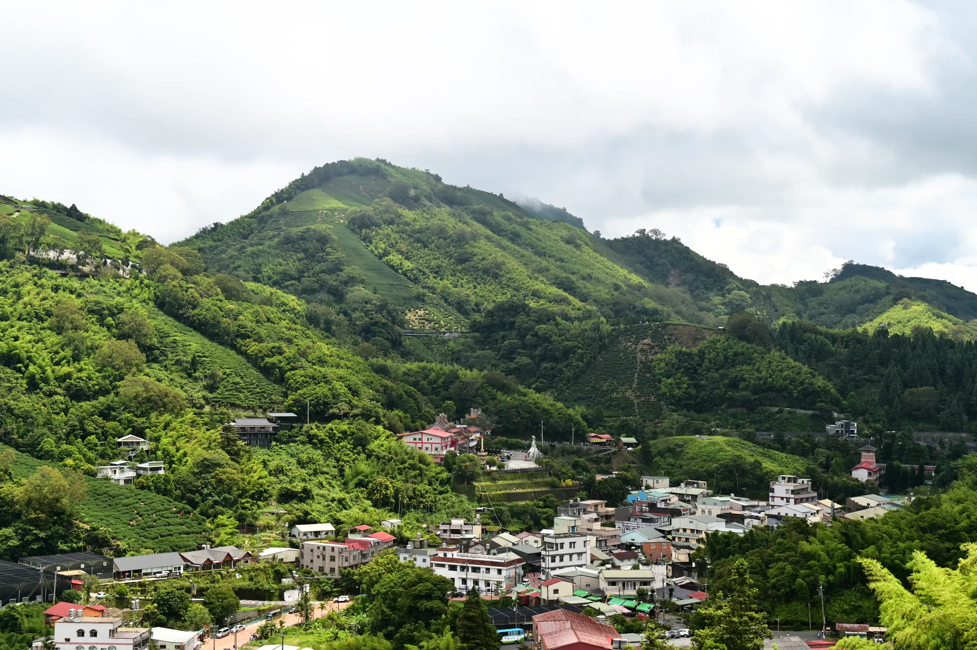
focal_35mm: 56
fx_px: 1519
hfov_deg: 35.7
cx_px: 488
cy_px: 325
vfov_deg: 24.2
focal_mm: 56
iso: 320
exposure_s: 1/200
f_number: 8
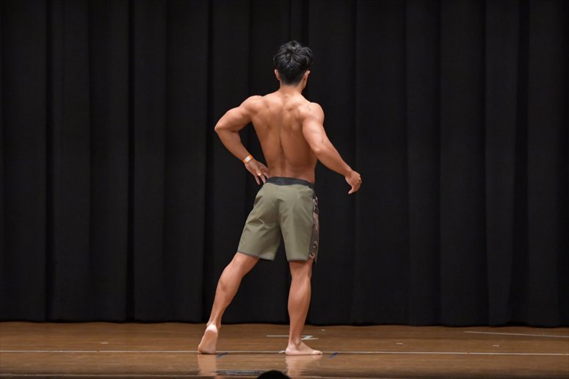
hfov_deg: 8.6
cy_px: 190
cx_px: 284
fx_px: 3792
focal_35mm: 240
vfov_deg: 5.7
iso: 6400
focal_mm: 160
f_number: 5.6
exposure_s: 1/400
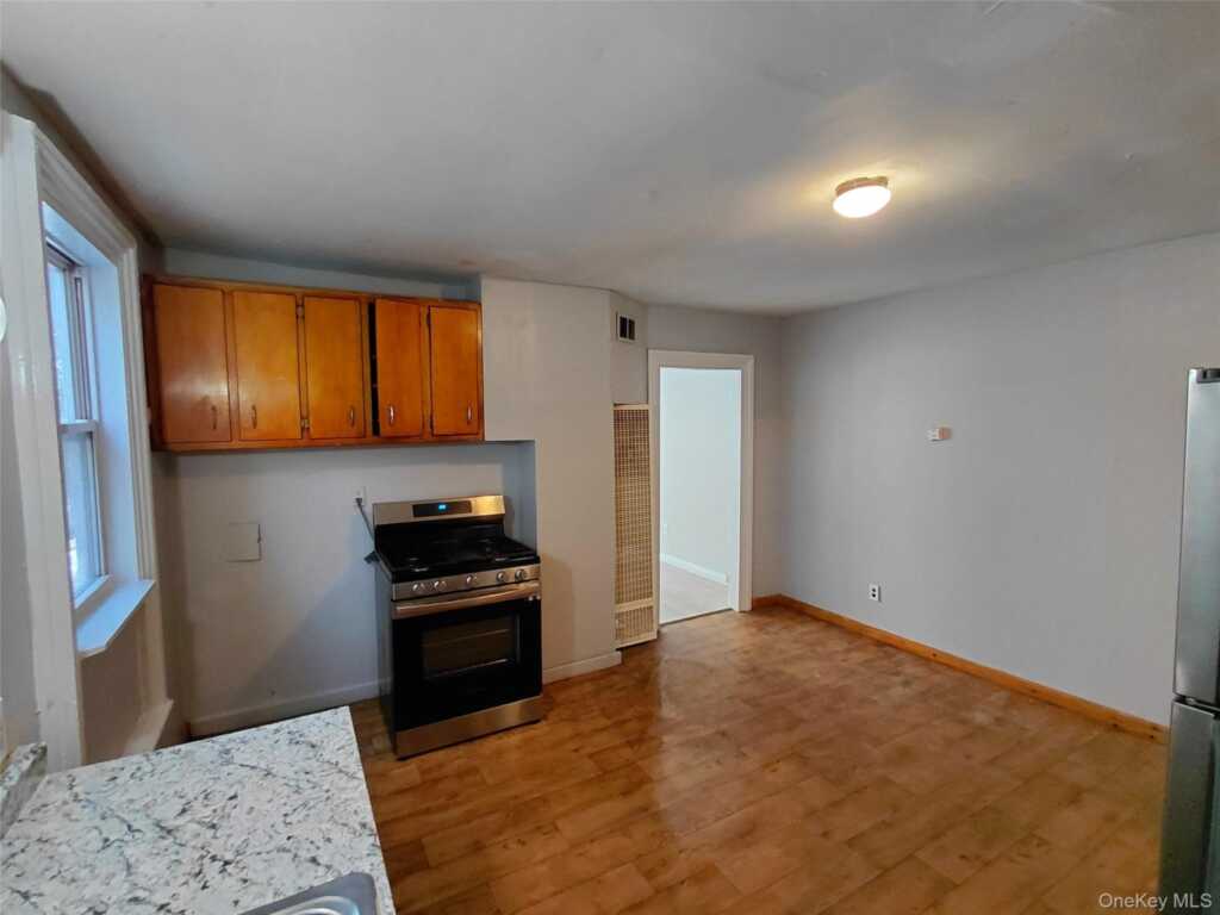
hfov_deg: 94.5
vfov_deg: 78.1
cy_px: 458
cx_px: 610
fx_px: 564
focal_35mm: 16
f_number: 2.2
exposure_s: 1/60
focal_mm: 1.64
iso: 250
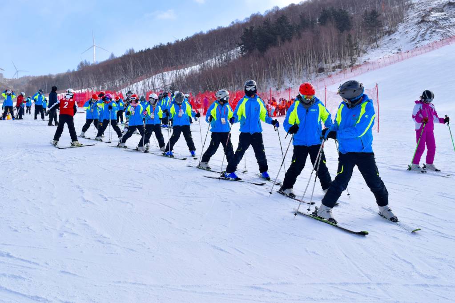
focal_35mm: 44
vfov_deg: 30.8
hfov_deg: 45.0
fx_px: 550
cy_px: 152
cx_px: 228
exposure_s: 1/320
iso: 200
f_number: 9
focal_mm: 29
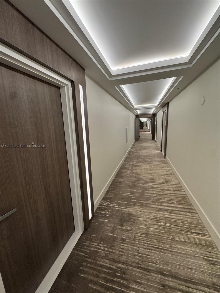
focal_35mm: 14
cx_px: 110
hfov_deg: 85.7
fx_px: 119
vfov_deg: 102.1
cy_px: 146
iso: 200
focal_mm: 2.22
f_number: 2.2
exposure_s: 1/60
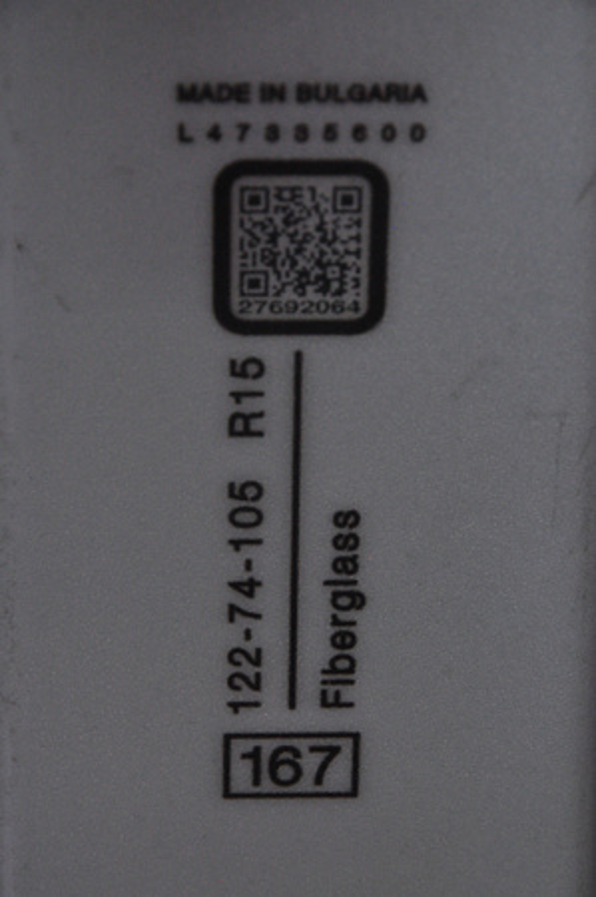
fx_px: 3920
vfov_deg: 13.1
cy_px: 448
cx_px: 298
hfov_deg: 8.7
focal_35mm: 158
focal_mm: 105
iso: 3200
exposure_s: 1/125
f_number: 9.5
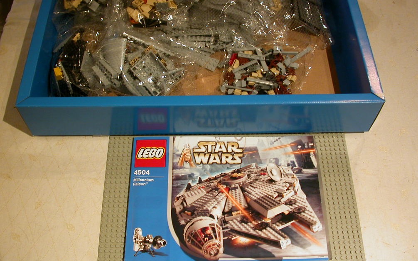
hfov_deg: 48.2
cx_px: 206
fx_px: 467
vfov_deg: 31.2
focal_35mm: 41
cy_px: 110
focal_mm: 7.85
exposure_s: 1/8.1
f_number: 2.6
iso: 100
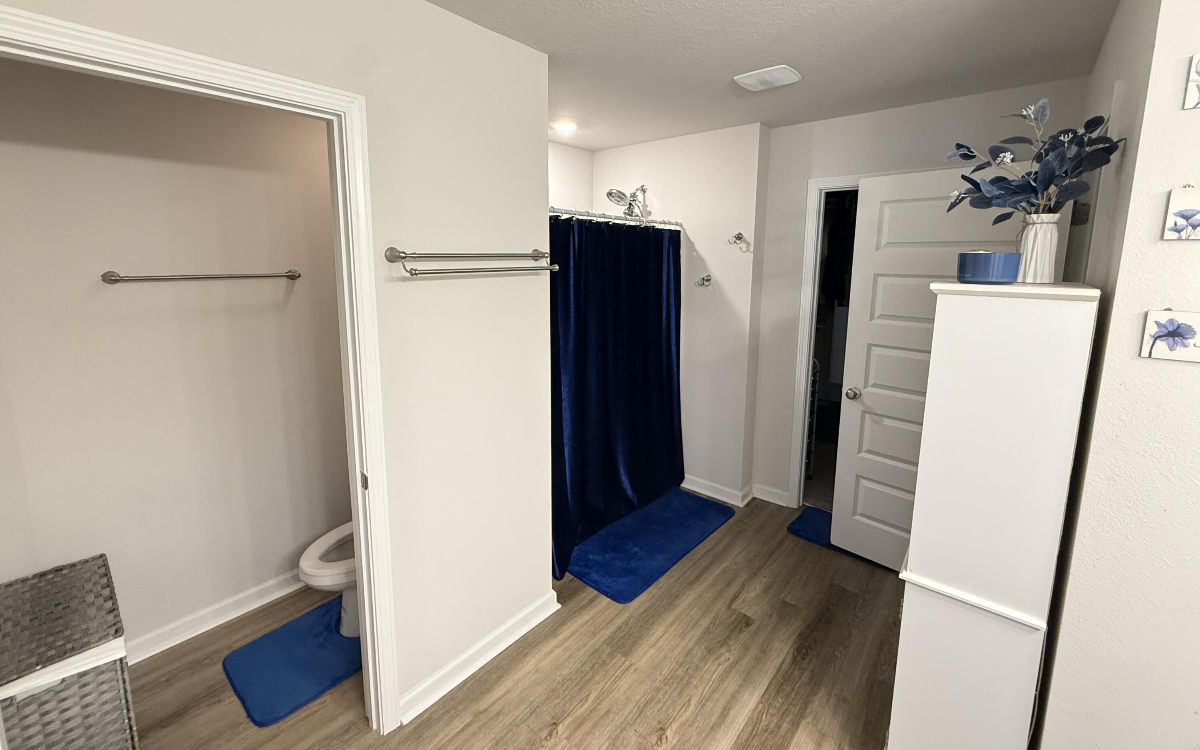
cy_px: 325
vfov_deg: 74.4
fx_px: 491
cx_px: 600
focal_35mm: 15
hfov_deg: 101.5
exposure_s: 1/60
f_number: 2.2
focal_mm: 2.22
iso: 500
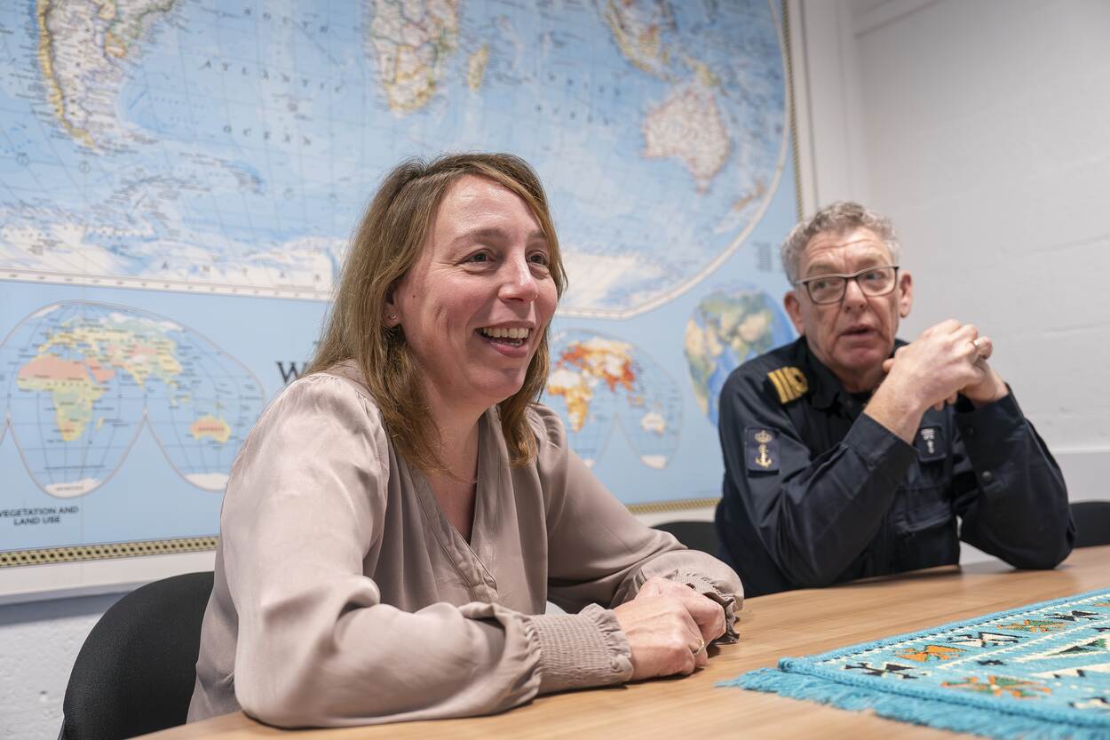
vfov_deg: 41.1
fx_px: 986
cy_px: 370
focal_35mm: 32
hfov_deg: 58.7
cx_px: 555
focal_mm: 32
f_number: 3.2
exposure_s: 1/400
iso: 1600
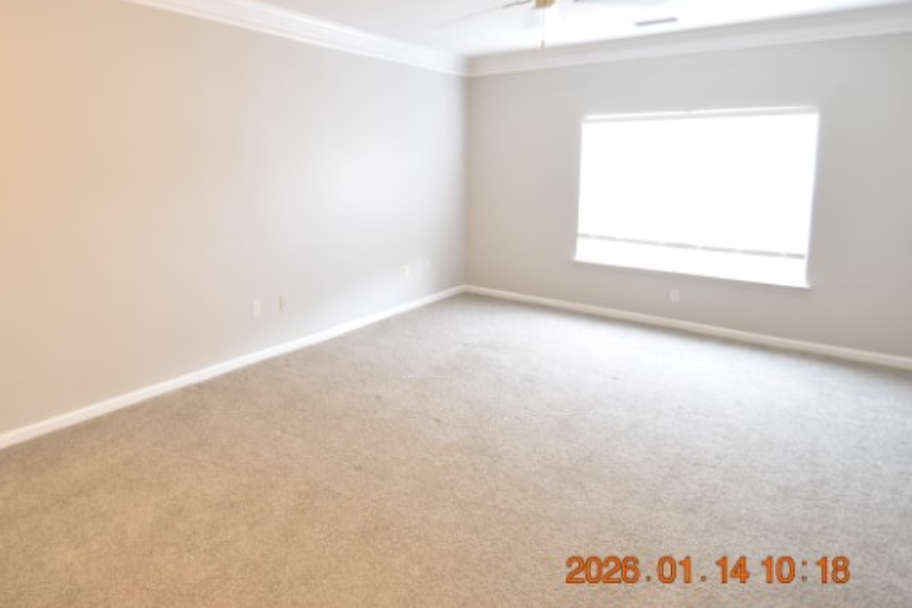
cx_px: 332
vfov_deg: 58.4
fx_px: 532
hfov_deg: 79.4
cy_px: 209
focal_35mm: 21
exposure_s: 1/20
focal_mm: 10
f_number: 3.5
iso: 800
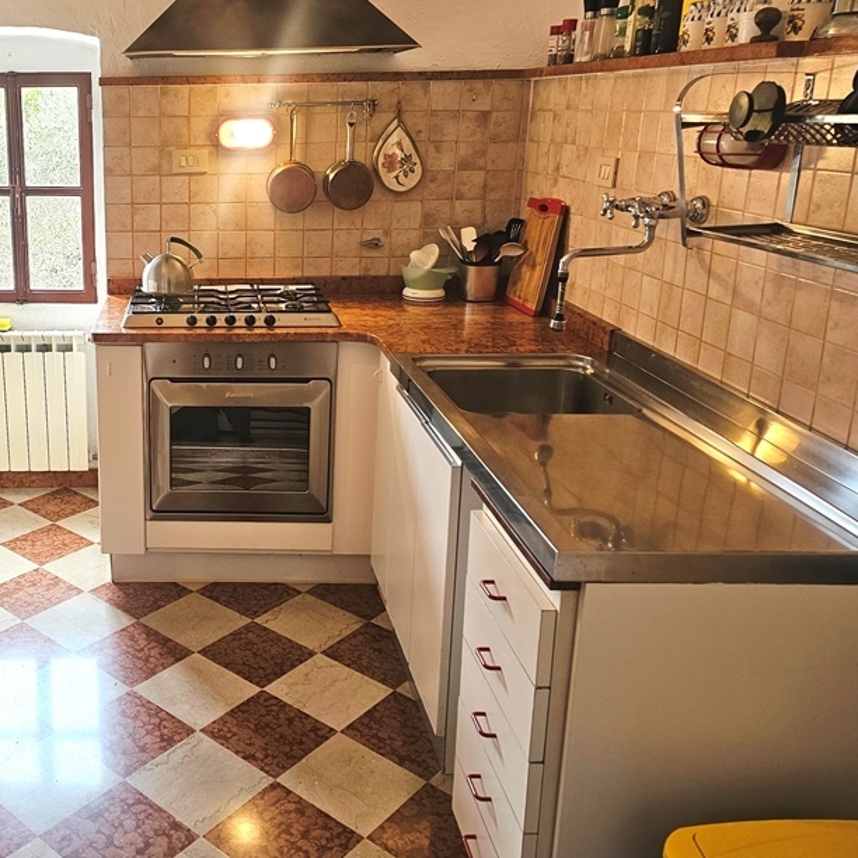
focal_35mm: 34
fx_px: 953
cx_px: 171
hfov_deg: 45.9
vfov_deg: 48.2
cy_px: 346
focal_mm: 6.3
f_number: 1.7
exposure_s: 1/100
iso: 125
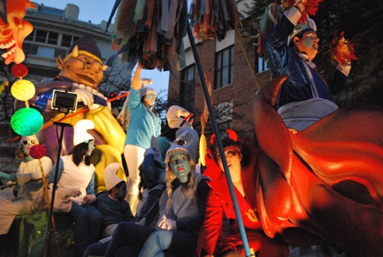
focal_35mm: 39
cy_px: 128
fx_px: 415
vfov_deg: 34.3
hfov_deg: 49.5
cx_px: 192
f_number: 3.2
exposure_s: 1/320
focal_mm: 26
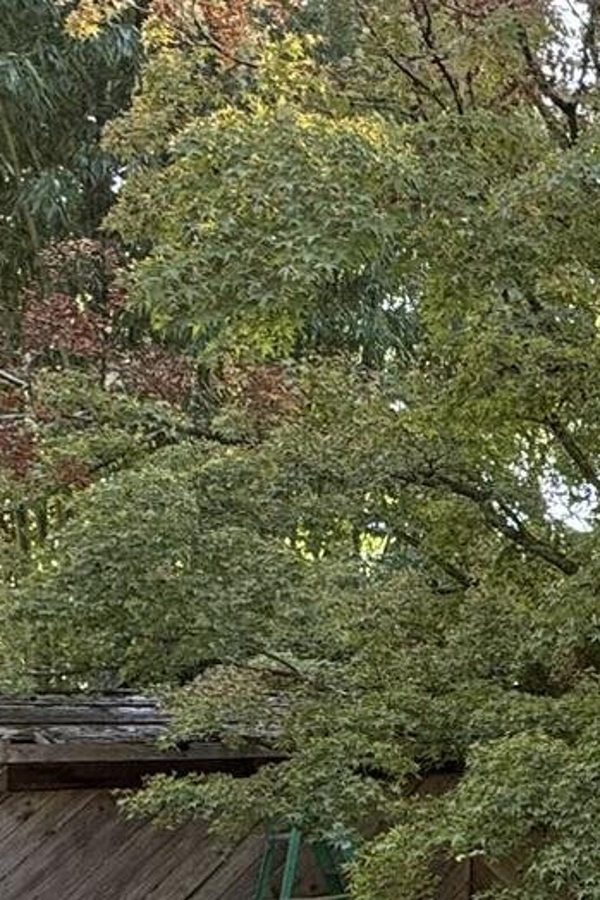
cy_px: 714
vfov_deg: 34.0
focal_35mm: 57
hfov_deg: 18.8
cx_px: 1061
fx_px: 1424
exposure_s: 1/99
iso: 64
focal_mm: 2.22
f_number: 2.2
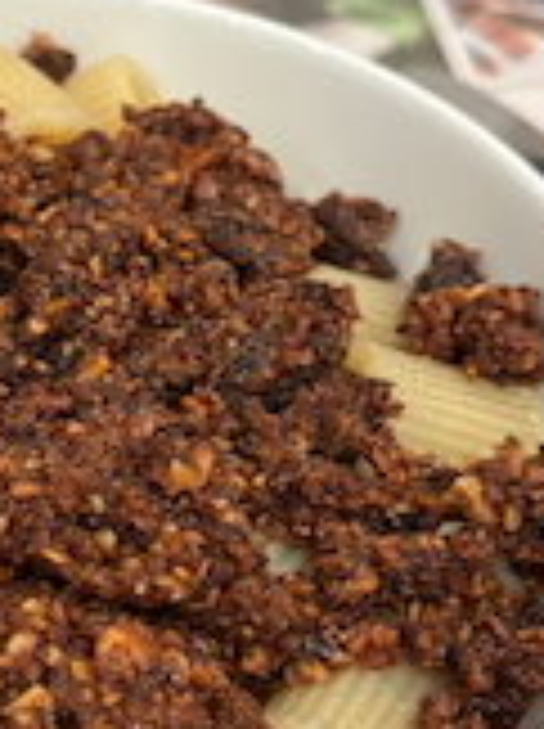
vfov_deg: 24.2
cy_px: 396
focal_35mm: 81
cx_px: -49
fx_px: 1702
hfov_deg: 17.6
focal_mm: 5.96
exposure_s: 1/42
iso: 500
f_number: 1.6
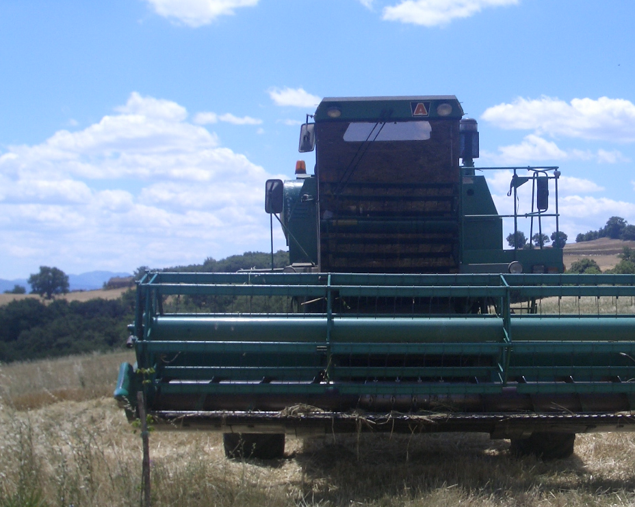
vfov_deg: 23.1
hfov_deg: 28.6
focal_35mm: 66
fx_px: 1240
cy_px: 247
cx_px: 391
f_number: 5
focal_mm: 8.2
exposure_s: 1/500
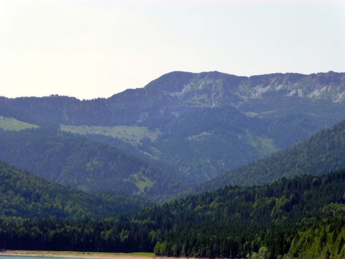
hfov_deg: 16.1
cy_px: 130
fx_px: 1216
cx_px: 172
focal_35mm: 122
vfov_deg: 12.1
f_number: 5.4
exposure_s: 1/640
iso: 160
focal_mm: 21.8
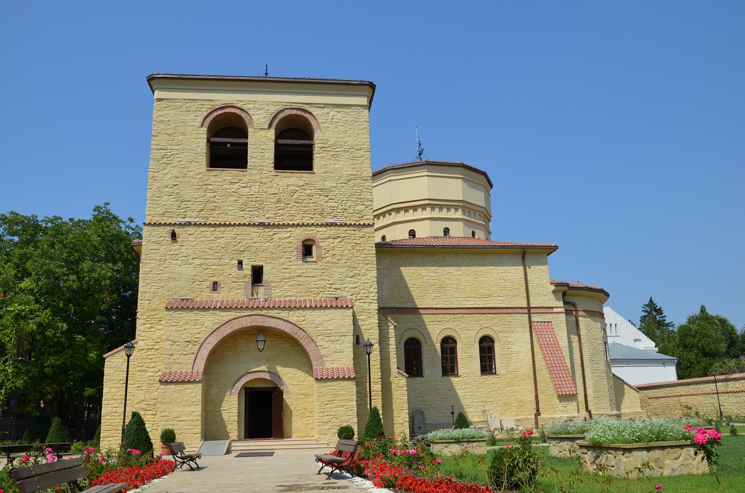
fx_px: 650
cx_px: 372
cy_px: 246
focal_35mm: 32
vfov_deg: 41.5
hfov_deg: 59.6
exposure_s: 1/320
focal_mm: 21
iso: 100
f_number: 9
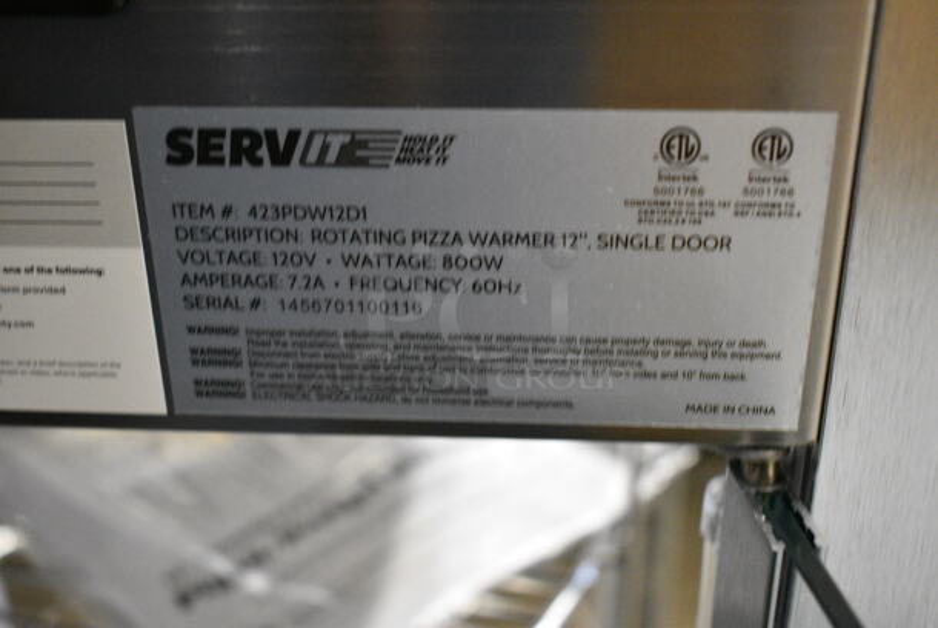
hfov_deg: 44.9
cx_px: 469
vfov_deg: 30.9
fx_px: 1134
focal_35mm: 44
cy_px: 314
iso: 6400
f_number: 4.2
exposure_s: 1/60
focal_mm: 29
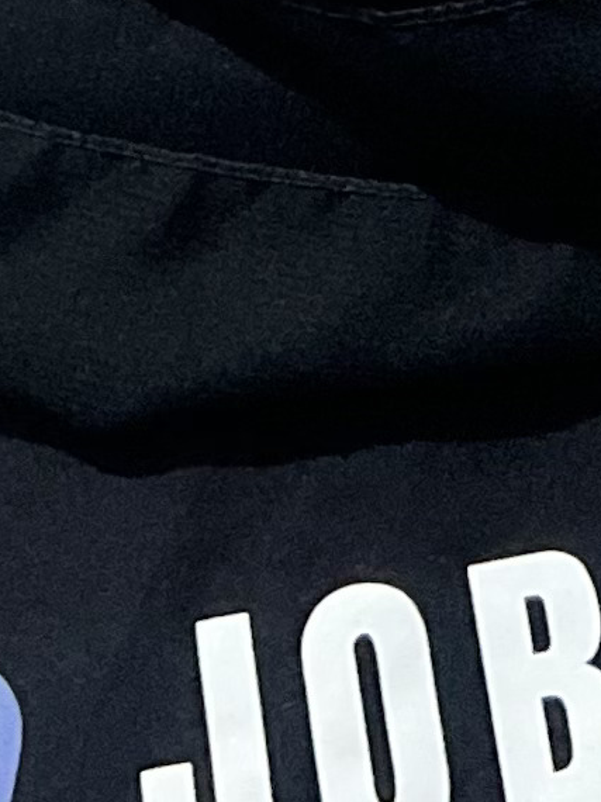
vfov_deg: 9.8
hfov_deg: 8.0
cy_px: -920
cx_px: 587
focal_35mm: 184
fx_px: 4263
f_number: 1.5
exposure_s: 1/42
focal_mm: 5.7
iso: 500
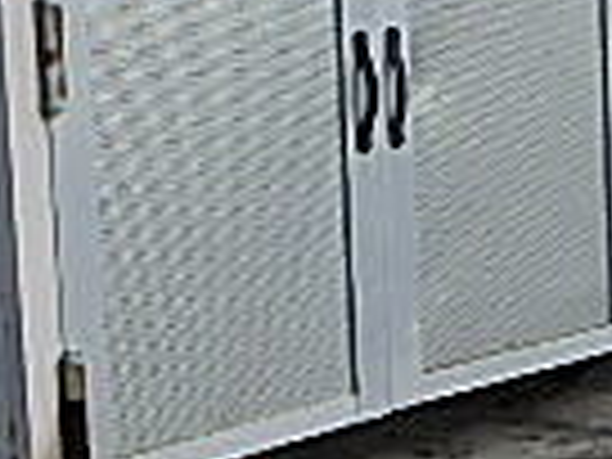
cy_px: 40
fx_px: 1750
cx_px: 1134
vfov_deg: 14.8
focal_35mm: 99
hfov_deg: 16.3
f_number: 3.5
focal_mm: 3.7
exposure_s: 1/800
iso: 125
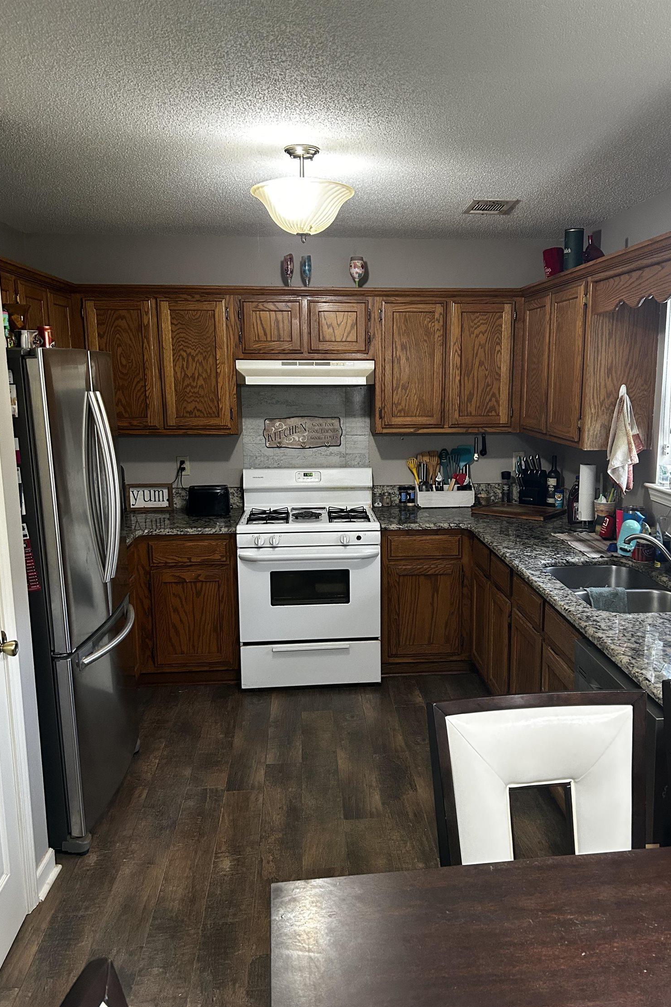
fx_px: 783
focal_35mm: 28
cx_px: 381
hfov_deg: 46.3
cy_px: 520
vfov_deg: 65.5
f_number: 1.5
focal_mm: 5.7
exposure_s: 1/60
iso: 400
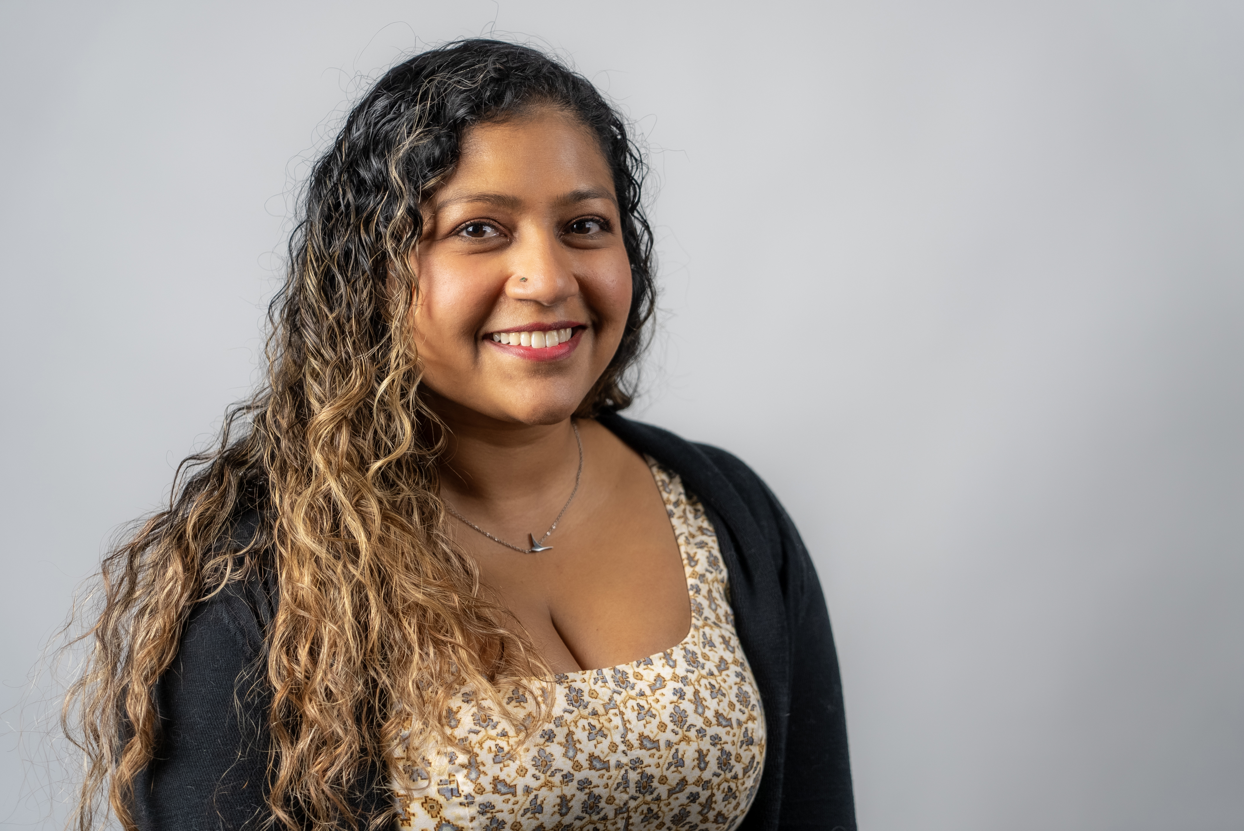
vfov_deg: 22.7
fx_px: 2074
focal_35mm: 60
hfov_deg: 33.4
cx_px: 622
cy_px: 416
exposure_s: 1/125
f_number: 4
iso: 100
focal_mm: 60
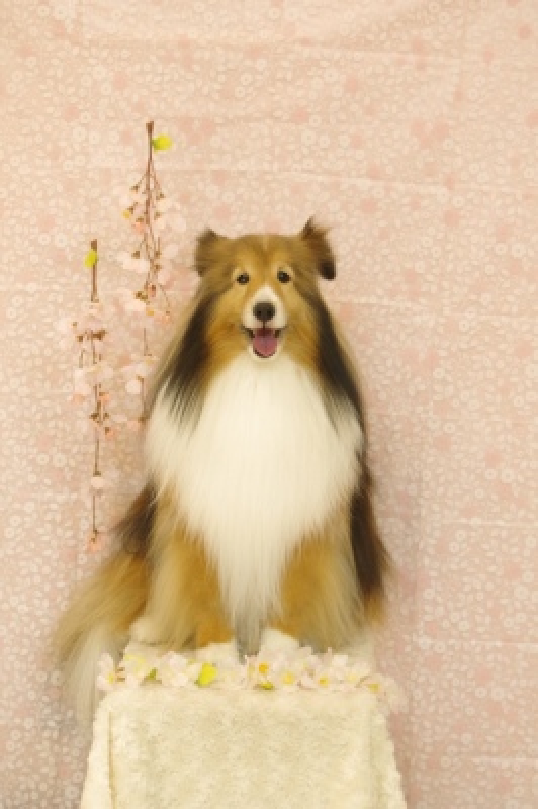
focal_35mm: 75
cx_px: 269
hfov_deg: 18.2
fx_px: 1684
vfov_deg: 27.0
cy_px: 404
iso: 1250
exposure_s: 1/125
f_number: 2.8
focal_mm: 50
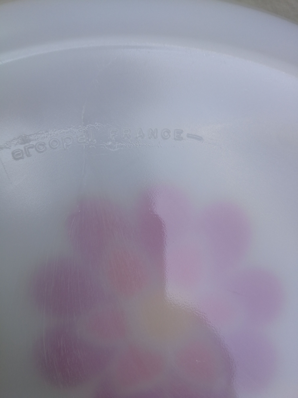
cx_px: 149
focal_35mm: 27
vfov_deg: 65.3
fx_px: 310
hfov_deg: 51.4
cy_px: 199
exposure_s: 1/192
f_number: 2.2
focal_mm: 3.95
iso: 50
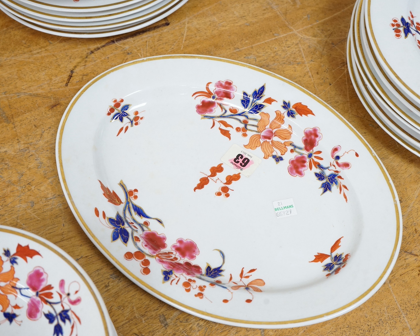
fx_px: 584
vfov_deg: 32.1
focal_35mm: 47
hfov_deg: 39.5
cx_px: 239
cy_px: 169
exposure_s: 1/80
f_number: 7.1
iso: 2500
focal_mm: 41
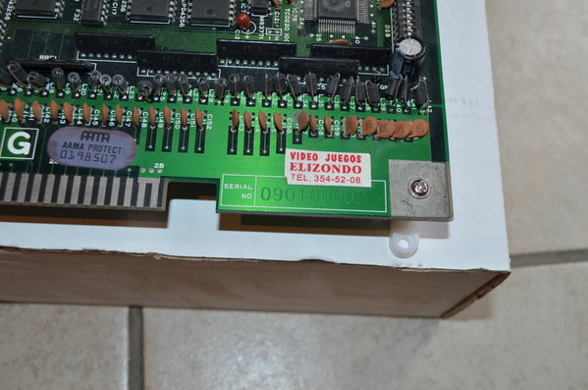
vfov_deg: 34.1
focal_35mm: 39
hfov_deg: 49.6
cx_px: 294
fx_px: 636
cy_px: 195
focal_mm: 26
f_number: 5.6
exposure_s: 1/30
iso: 200
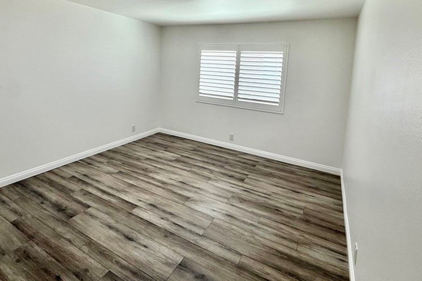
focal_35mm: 20
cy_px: 87
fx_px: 234
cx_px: 200
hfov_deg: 83.9
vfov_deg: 60.0
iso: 100
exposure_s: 1/120
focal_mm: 2.22
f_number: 2.2
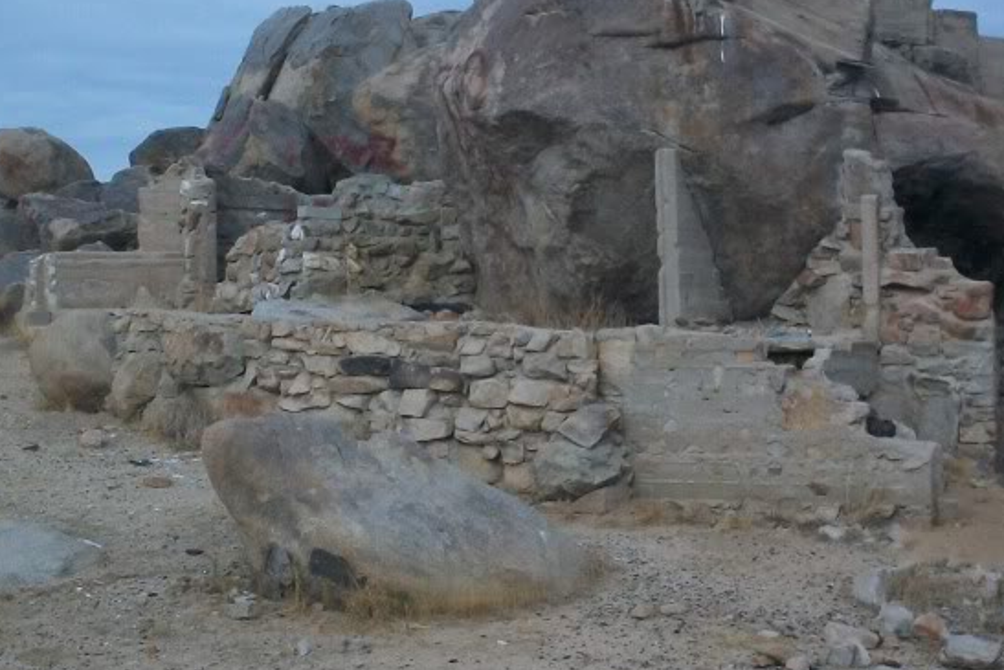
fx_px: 2064
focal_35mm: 74
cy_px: 312
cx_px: 547
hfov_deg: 27.3
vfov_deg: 18.4
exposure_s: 1/800
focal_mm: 6.3
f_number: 4.5
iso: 80
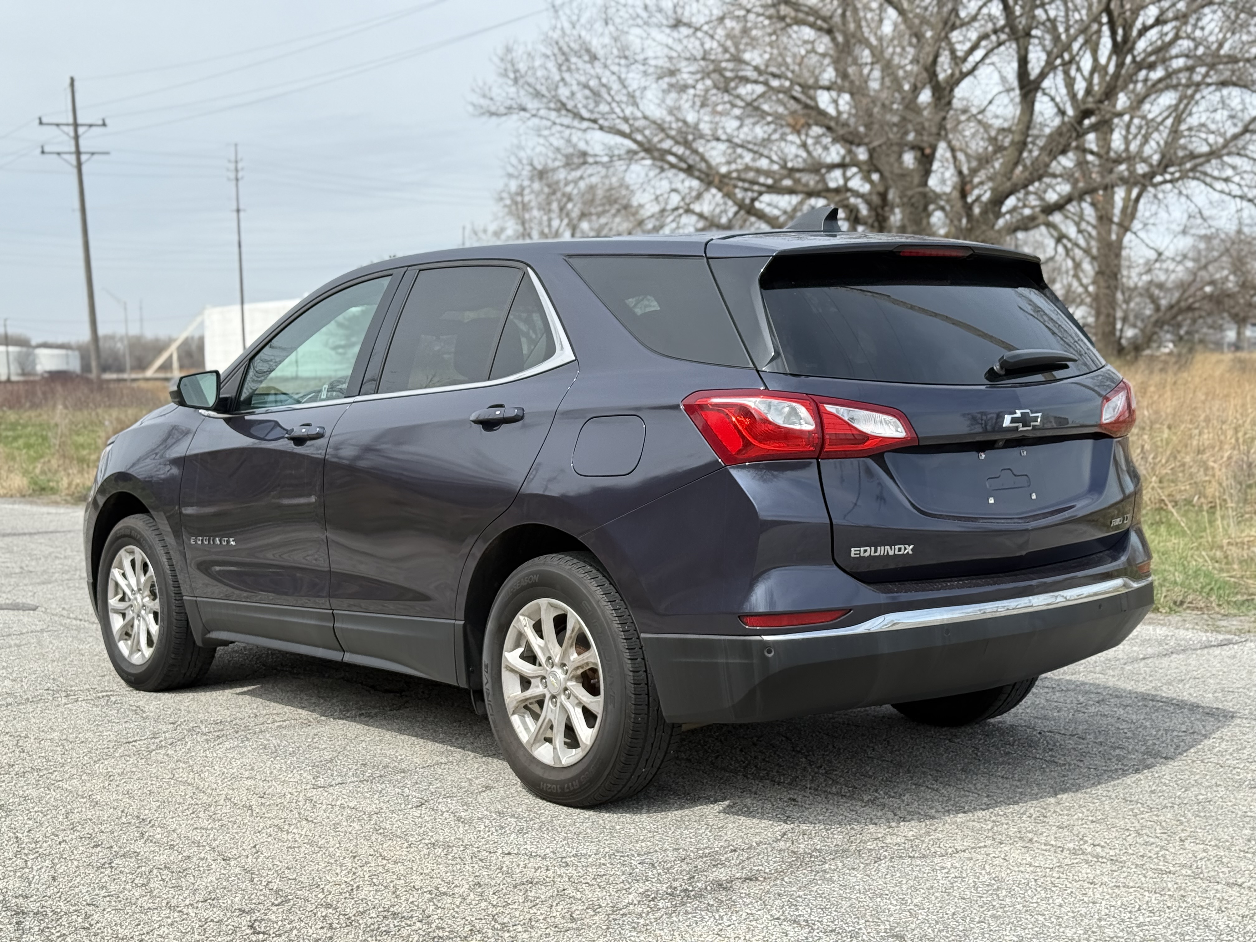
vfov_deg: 30.3
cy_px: 471
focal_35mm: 48
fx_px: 1742
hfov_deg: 39.7
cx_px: 628
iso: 100
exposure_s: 1/2415
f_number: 1.78
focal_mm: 6.76
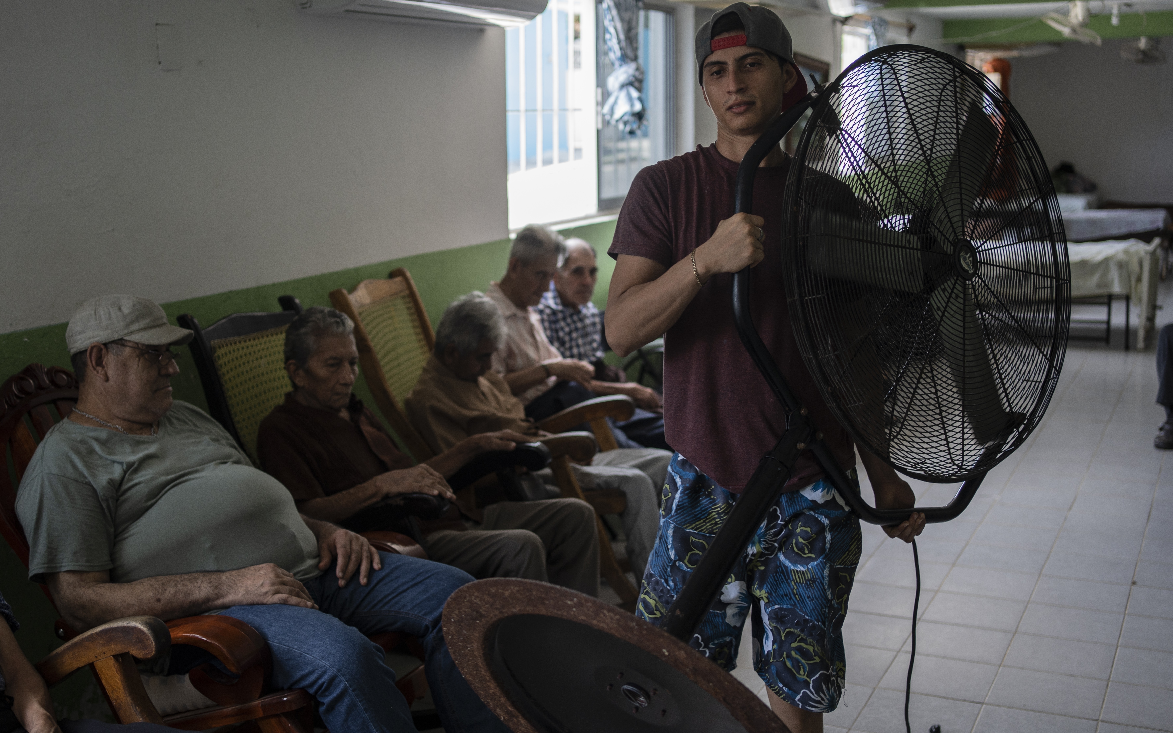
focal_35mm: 43
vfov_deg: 29.8
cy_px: 406
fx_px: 1375
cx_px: 566
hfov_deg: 46.2
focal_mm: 35
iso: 200
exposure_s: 1/200
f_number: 2.2
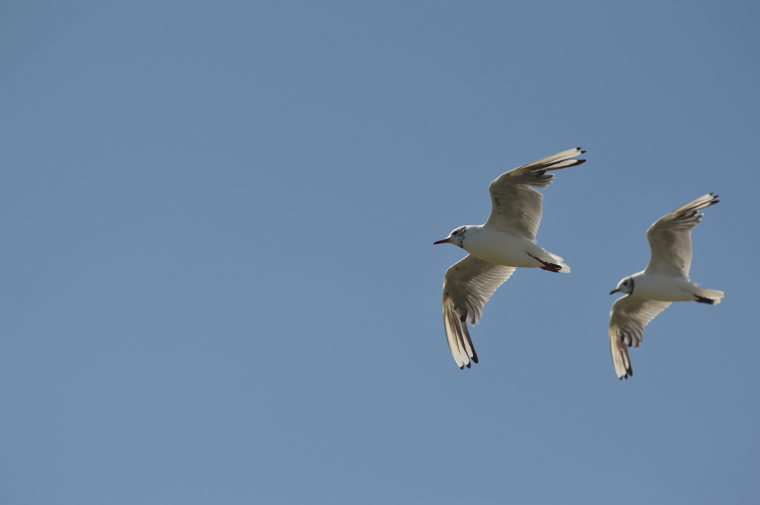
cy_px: 252
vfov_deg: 5.9
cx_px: 380
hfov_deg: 8.9
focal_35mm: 232
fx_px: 4903
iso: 100
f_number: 4.8
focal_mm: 155
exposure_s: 1/1250
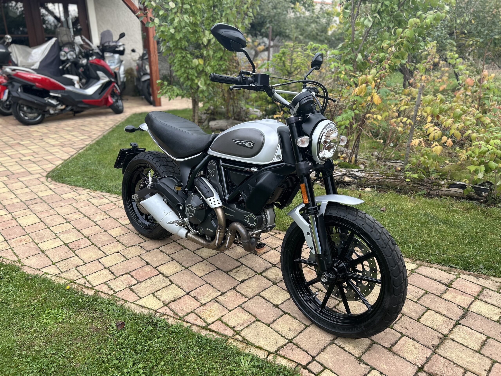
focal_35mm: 26
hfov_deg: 67.3
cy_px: 188
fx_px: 376
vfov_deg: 53.1
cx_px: 250
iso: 40
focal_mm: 5.7
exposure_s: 1/282
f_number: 1.5
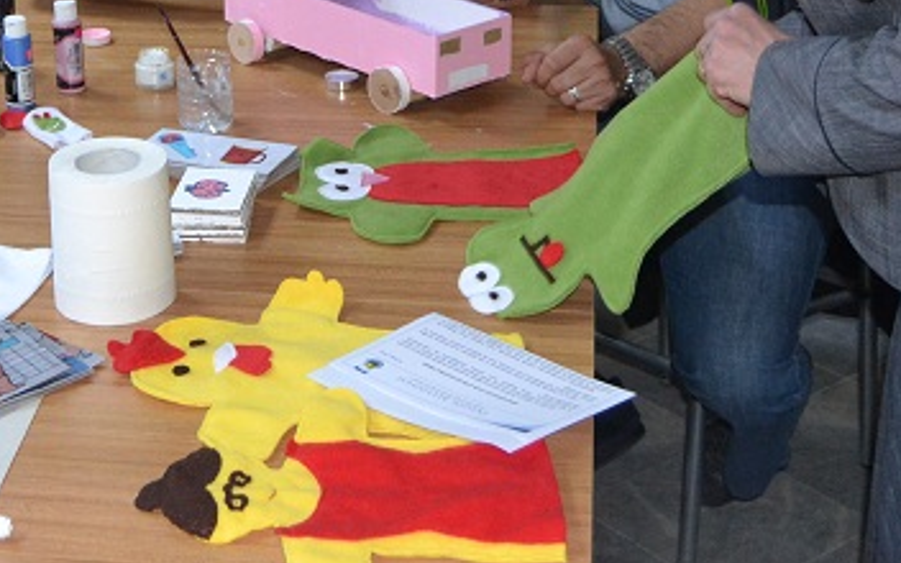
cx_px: 228
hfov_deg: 28.2
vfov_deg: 17.4
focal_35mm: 72
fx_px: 1768
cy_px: -73
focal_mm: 18
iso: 1100
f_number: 3.5
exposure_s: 1/60
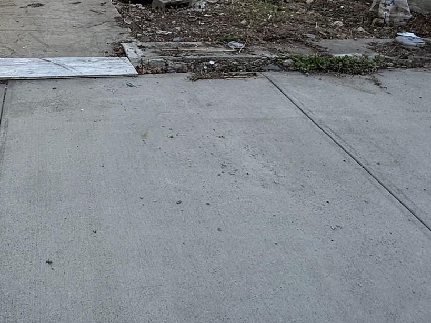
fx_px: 436
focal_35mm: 35
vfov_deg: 40.0
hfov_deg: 49.9
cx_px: 94
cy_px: 99
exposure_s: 1/830
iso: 50
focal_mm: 2.22
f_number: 2.2
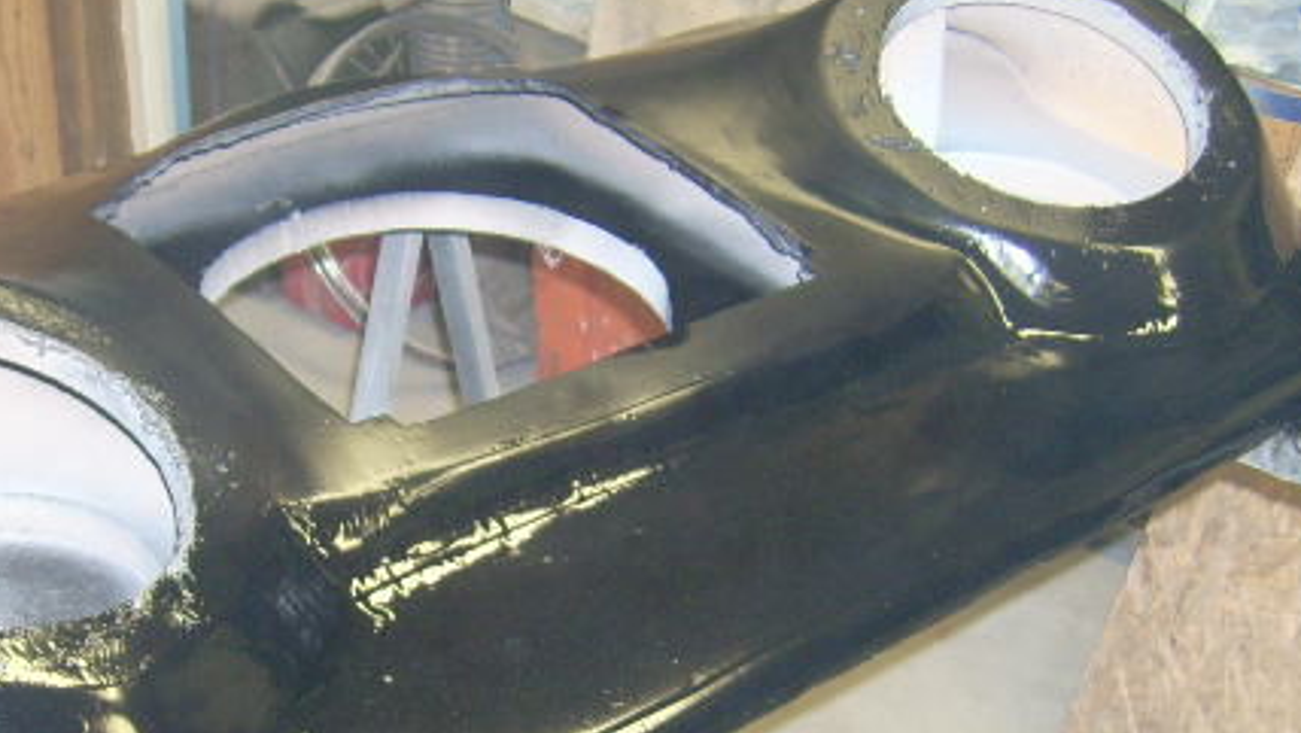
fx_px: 1967
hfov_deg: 36.3
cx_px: 471
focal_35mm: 57
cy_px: 566
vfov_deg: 20.9
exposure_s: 1/60
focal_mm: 5.95
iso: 100
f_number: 2.8
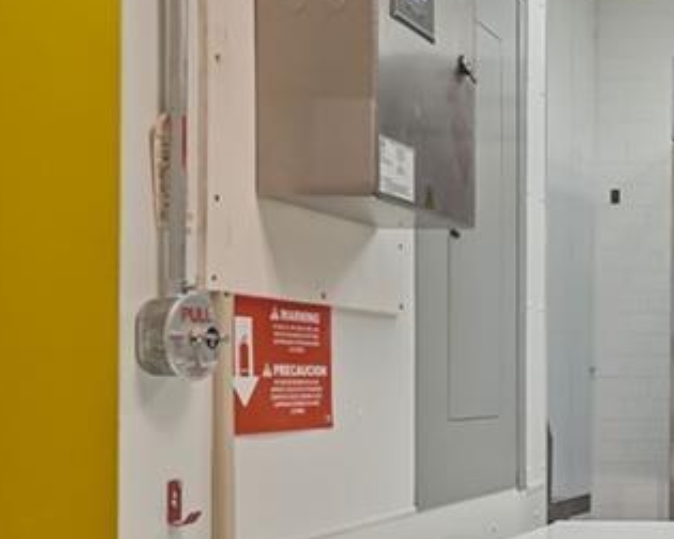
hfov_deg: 25.0
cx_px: 961
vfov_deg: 24.9
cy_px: 357
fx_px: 1217
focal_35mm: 61
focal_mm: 20
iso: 500
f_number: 8
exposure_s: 1/3
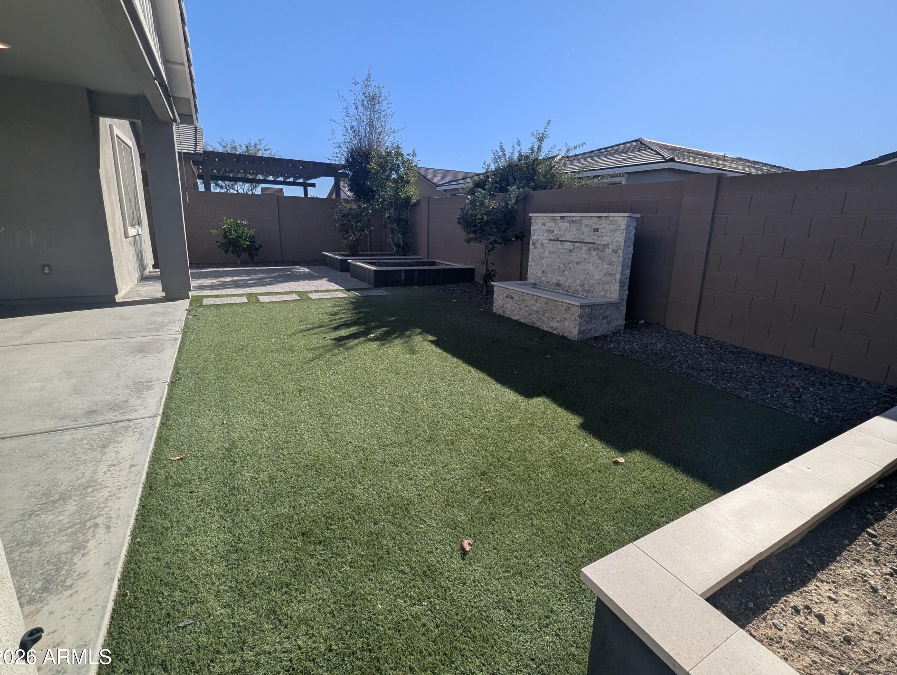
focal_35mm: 14
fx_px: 363
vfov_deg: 85.8
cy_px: 327
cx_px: 473
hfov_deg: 101.9
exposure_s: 1/1751
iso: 49
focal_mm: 1.95
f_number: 2.2
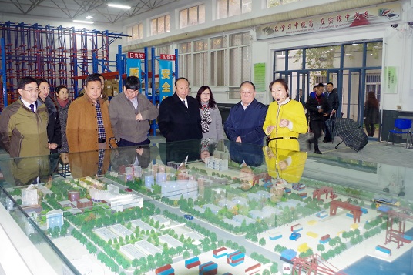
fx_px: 356
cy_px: 137
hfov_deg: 60.3
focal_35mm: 31
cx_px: 201
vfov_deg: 42.3
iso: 1600
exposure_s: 1/13
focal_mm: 20
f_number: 5.6
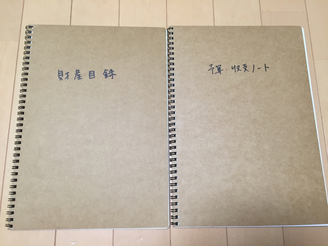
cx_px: 164
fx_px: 275
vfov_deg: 48.2
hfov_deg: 61.7
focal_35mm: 29
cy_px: 123
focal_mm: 4.15
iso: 80
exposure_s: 1/30
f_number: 2.2
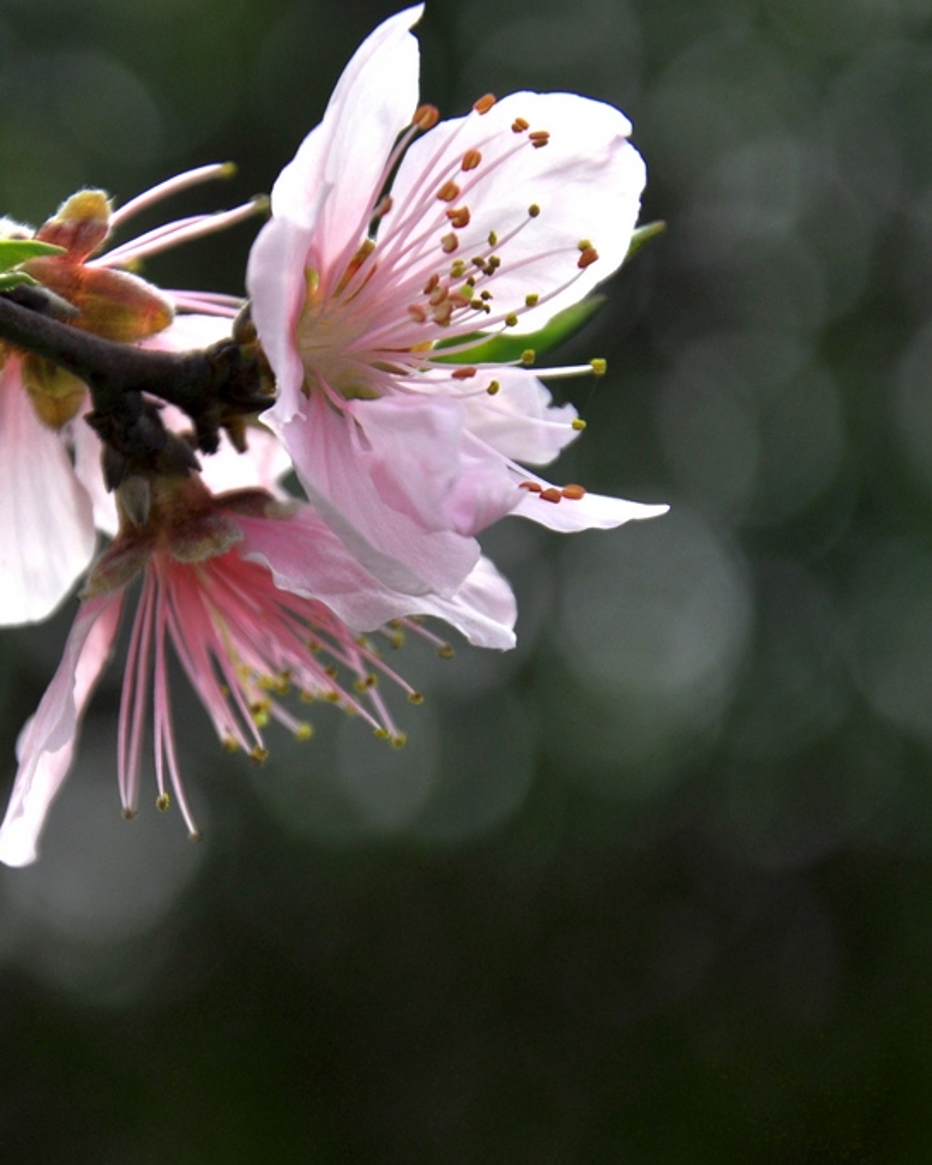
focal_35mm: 223
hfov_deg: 6.9
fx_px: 7679
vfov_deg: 8.7
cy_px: 582
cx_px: 272
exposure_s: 1/2000
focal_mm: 105
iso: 200
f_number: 5.6
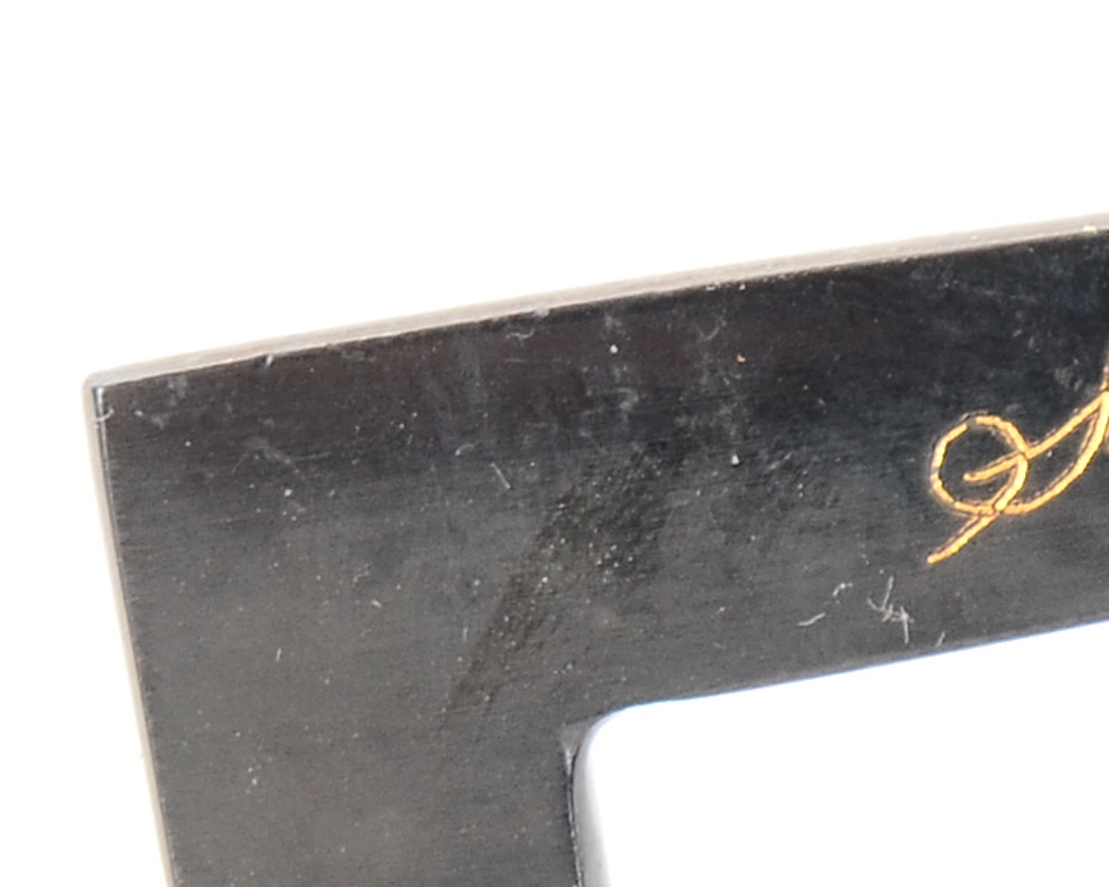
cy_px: 1155
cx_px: 2326
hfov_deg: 4.8
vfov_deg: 3.9
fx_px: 12875
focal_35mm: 392
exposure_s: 1/80
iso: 250
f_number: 10
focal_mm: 55
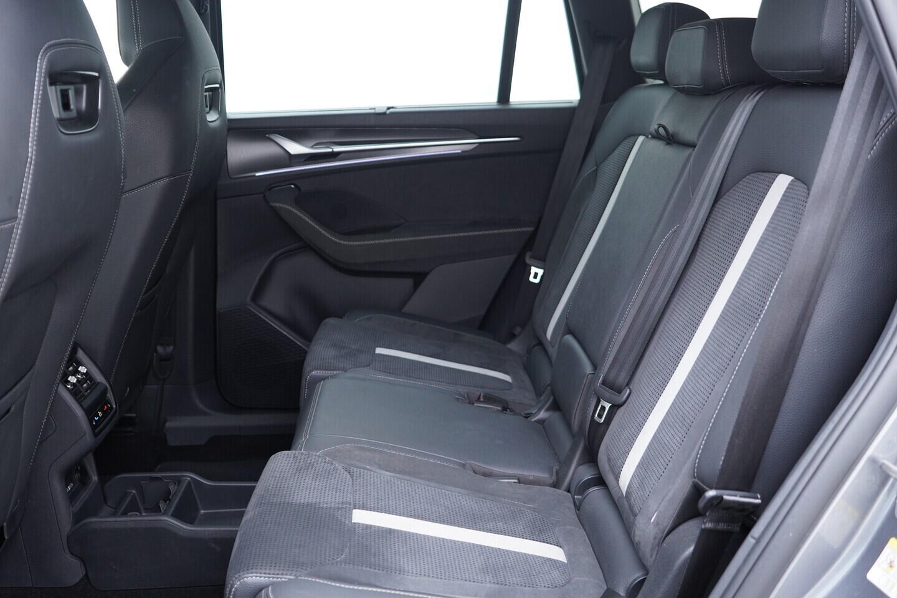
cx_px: 448
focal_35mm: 36
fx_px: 897
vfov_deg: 36.9
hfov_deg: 53.1
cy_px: 299
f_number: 2.8
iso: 640
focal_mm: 24
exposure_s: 1/40
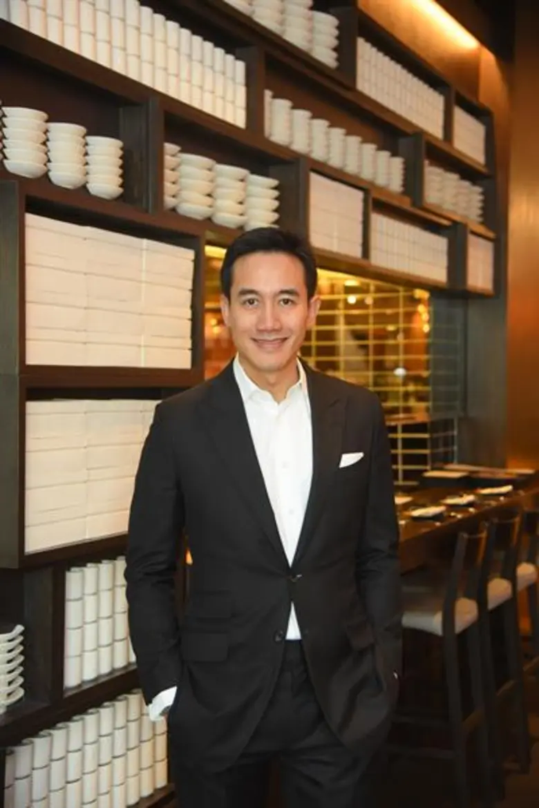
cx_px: 270
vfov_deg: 36.2
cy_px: 404
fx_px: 1235
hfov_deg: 24.6
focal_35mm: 55
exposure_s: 1/80
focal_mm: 55
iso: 1600
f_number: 4
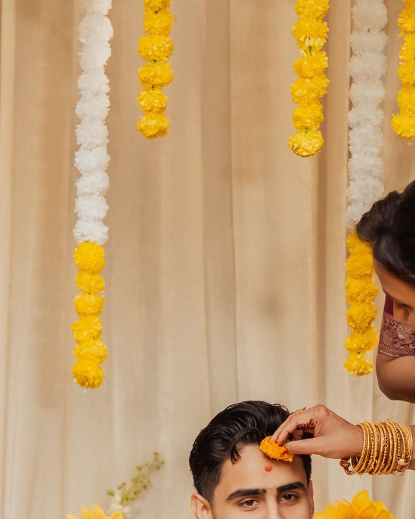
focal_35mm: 154
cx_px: -23
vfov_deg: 12.5
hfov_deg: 10.0
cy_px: 465
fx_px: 2358
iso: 1250
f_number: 4
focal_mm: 59.6
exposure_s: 1/200
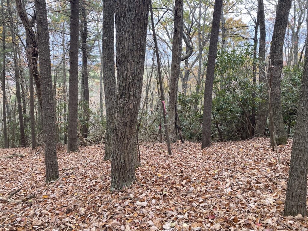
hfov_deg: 67.3
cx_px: 154
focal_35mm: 26
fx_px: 231
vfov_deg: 53.1
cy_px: 116
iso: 50
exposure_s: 1/121
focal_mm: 4.25
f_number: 1.8
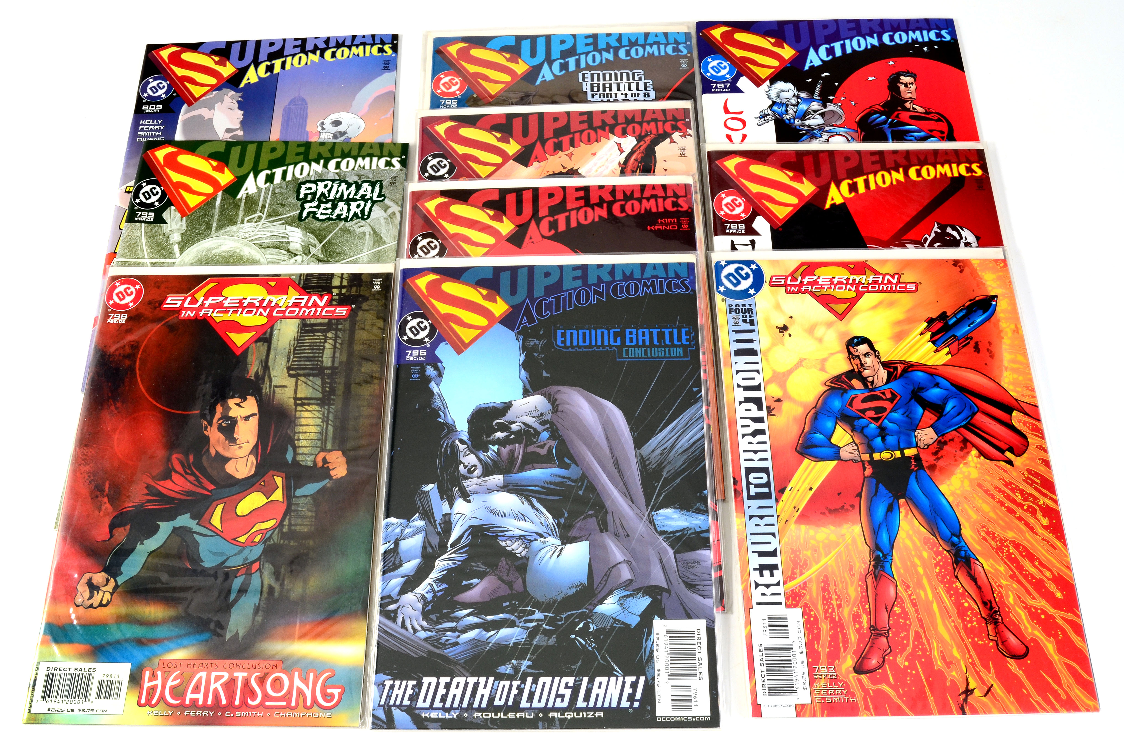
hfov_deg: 53.2
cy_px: 372
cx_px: 562
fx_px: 1122
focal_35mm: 36
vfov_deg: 36.7
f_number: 14
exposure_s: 1/160
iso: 200
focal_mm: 24
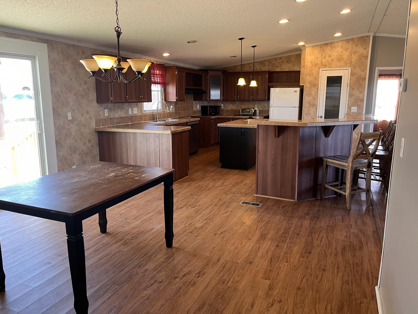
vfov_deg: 53.1
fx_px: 314
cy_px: 157
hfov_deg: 67.3
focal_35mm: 26
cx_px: 209
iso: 100
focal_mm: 5.1
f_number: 1.6
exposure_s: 1/60
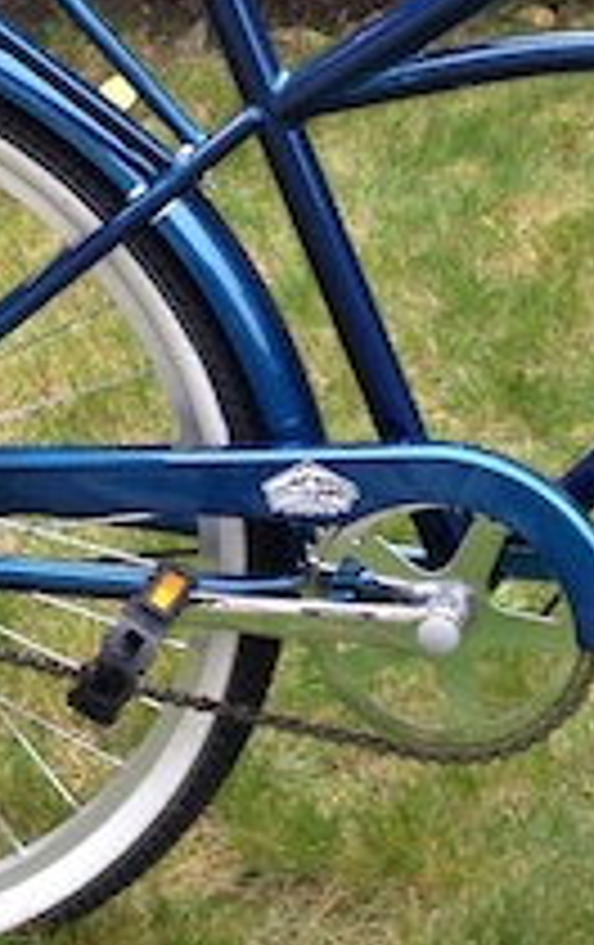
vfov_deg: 15.7
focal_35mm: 133
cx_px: 603
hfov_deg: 9.8
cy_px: 315
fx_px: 3431
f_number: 2.4
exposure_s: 1/138
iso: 50
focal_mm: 4.12
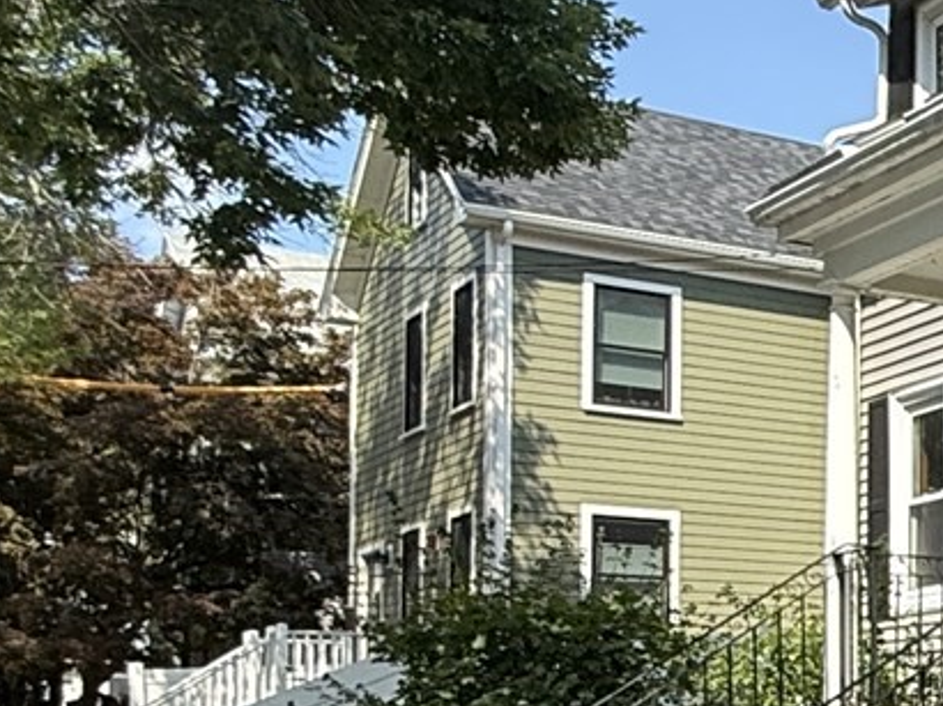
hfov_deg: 19.9
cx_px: 1718
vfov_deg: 20.4
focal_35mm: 70
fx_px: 1906
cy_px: 676
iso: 50
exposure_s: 1/638
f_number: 2.2
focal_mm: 2.22
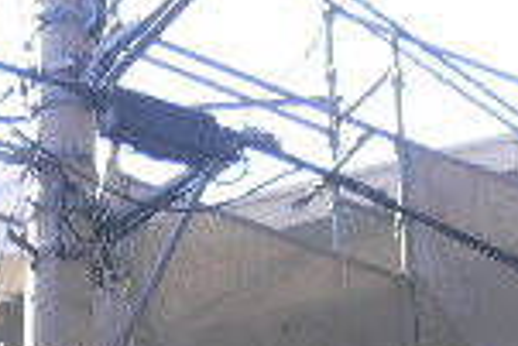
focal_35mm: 154
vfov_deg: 8.4
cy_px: 726
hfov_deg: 13.3
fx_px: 2218
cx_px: 113
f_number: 5.6
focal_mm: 5.8
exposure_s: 1/125
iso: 80
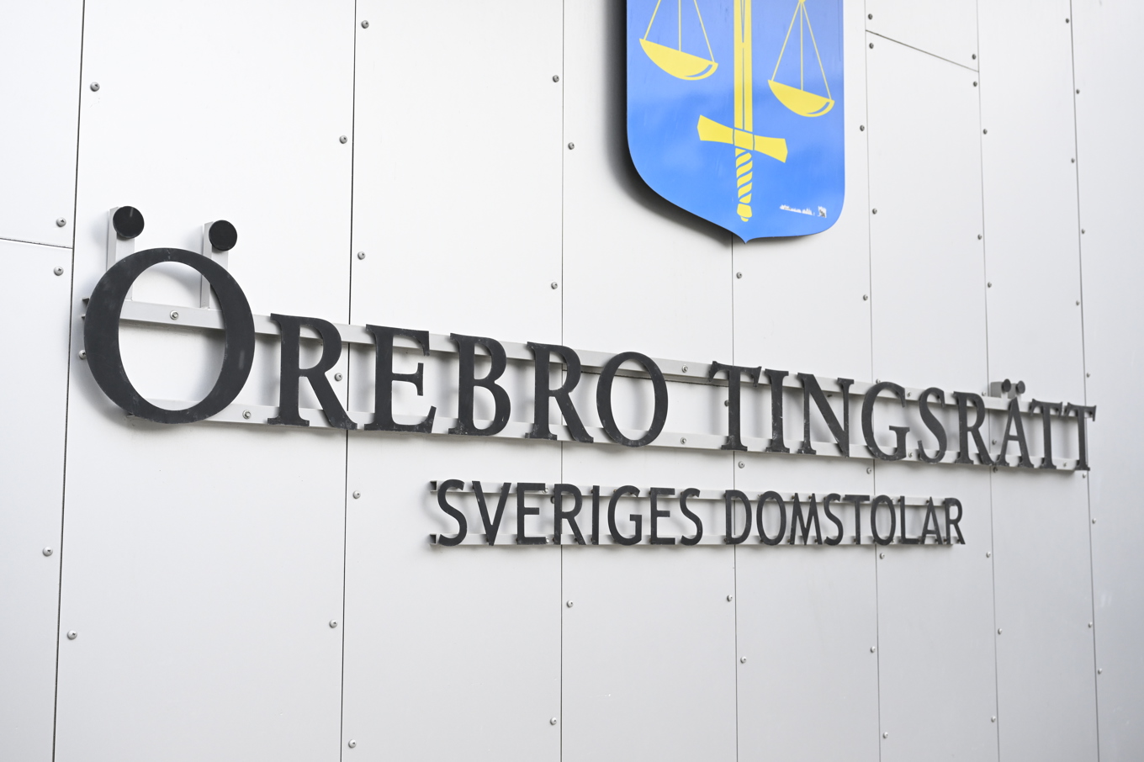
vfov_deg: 30.5
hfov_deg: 44.5
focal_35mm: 44
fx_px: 1398
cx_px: 572
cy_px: 381
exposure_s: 1/400
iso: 1250
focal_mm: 44
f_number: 5.6
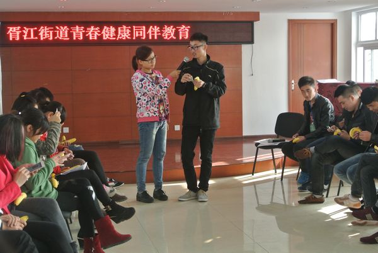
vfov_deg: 21.0
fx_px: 683
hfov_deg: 30.9
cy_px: 126
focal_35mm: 65
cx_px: 189
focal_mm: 24.4
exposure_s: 1/60
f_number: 5.3
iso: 500
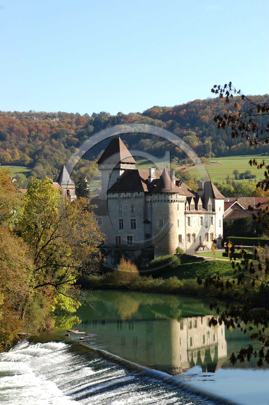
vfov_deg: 41.1
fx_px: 539
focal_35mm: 48
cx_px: 134
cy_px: 202
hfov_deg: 28.0
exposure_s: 1/250
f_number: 8
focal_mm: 32
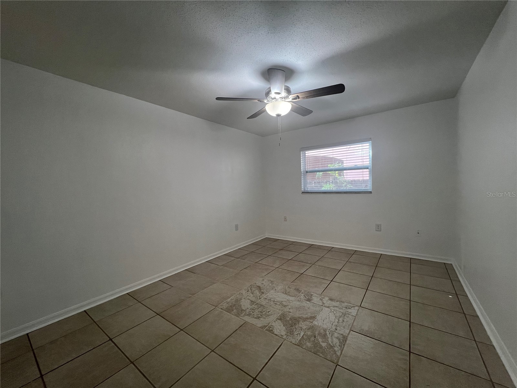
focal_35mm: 13
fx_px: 194
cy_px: 194
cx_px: 258
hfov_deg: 106.2
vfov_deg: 89.9
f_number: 1.8
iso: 160
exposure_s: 1/60
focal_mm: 1.57
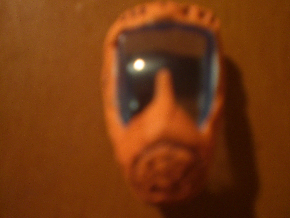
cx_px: 145
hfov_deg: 49.0
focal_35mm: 38
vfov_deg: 37.7
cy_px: 109
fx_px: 318
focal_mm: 6.3
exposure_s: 1/2
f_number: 3.1
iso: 200
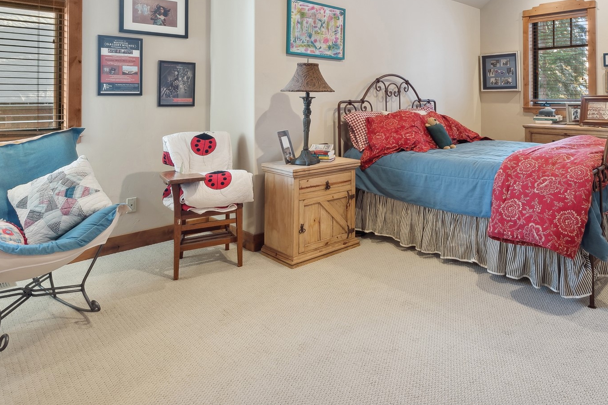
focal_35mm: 24
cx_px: 377
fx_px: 405
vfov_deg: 50.4
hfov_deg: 72.6
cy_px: 89
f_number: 6.3
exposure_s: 1/2.5
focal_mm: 10
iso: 100
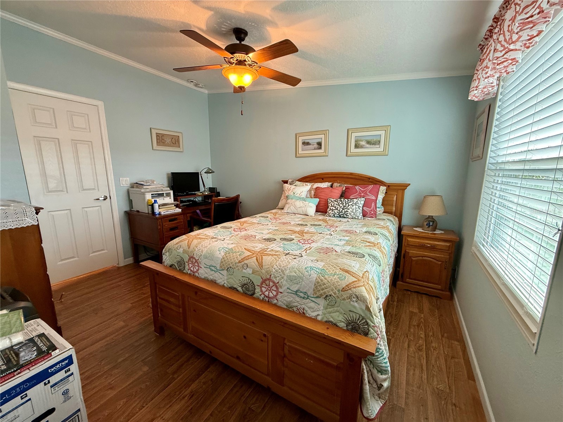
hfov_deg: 102.1
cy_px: 211
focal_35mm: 14
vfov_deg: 85.7
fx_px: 228
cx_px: 282
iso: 200
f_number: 2.2
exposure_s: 1/60
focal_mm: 2.22
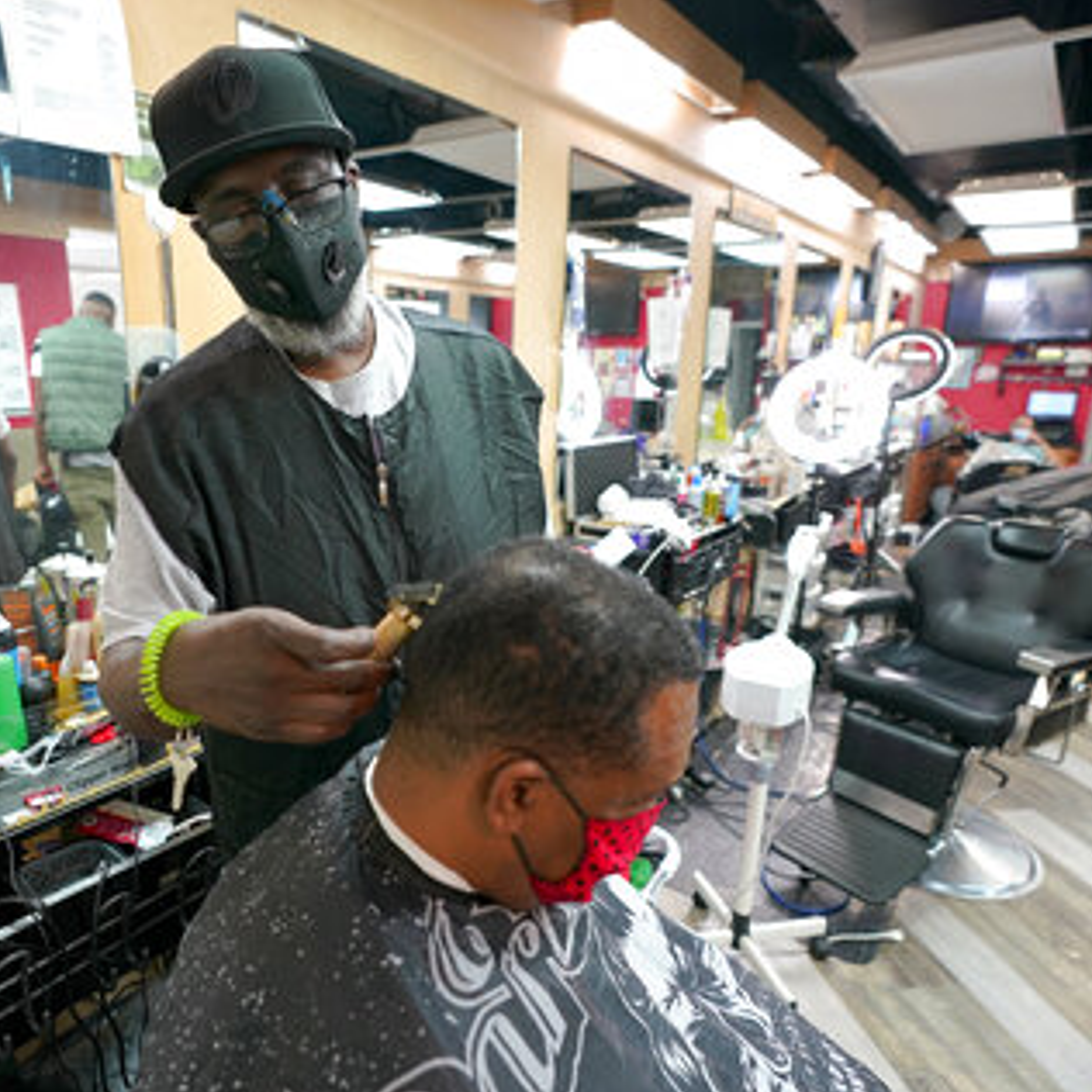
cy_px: 586
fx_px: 785
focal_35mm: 22
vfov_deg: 69.5
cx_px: 484
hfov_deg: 69.4
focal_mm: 16
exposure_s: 1/250
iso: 1250
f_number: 2.8
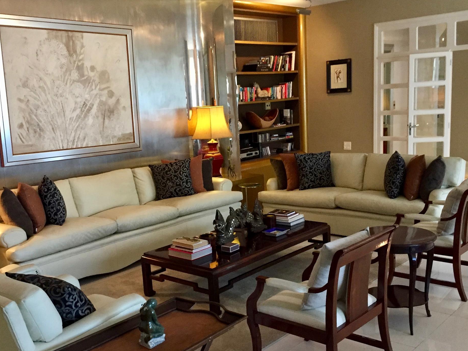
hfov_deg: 47.8
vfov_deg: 36.7
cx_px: 214
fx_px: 527
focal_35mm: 39
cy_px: 205
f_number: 2.2
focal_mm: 4.15
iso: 320
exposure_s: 1/30
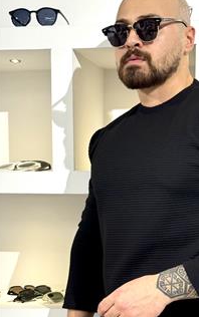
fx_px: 650
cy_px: 199
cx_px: 170
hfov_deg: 17.2
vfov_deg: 27.4
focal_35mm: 75
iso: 125
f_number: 1.78
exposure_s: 1/100
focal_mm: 6.76
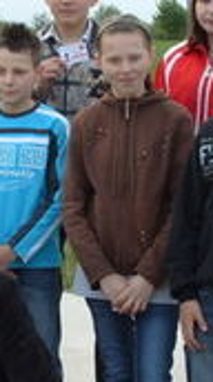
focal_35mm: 111
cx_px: 17
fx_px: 1121
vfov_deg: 19.3
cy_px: 257
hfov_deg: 10.8
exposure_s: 1/125
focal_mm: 7.8
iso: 80
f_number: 3.7
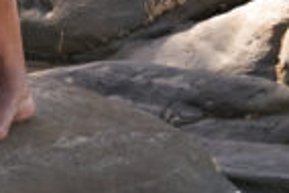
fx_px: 2314
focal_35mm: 288
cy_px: -263
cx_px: -468
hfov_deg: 6.7
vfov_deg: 4.7
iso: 320
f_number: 4.5
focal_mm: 40
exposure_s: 1/400
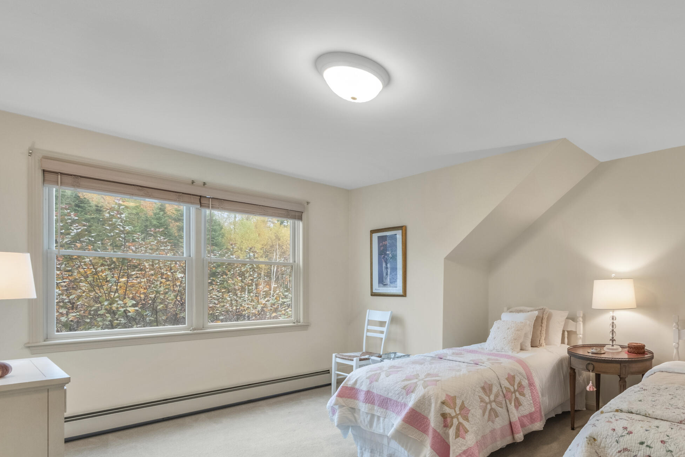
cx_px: 507
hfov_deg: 78.2
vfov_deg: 60.9
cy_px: 291
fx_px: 381
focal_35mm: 20
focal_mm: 8.4
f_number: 8
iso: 500
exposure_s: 1/8
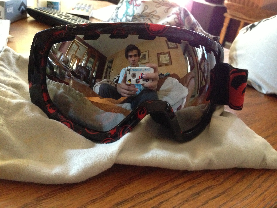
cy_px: 104
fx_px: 264
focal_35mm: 33
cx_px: 138
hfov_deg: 55.4
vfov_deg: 42.9
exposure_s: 1/15
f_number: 2.4
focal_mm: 4.13
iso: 640
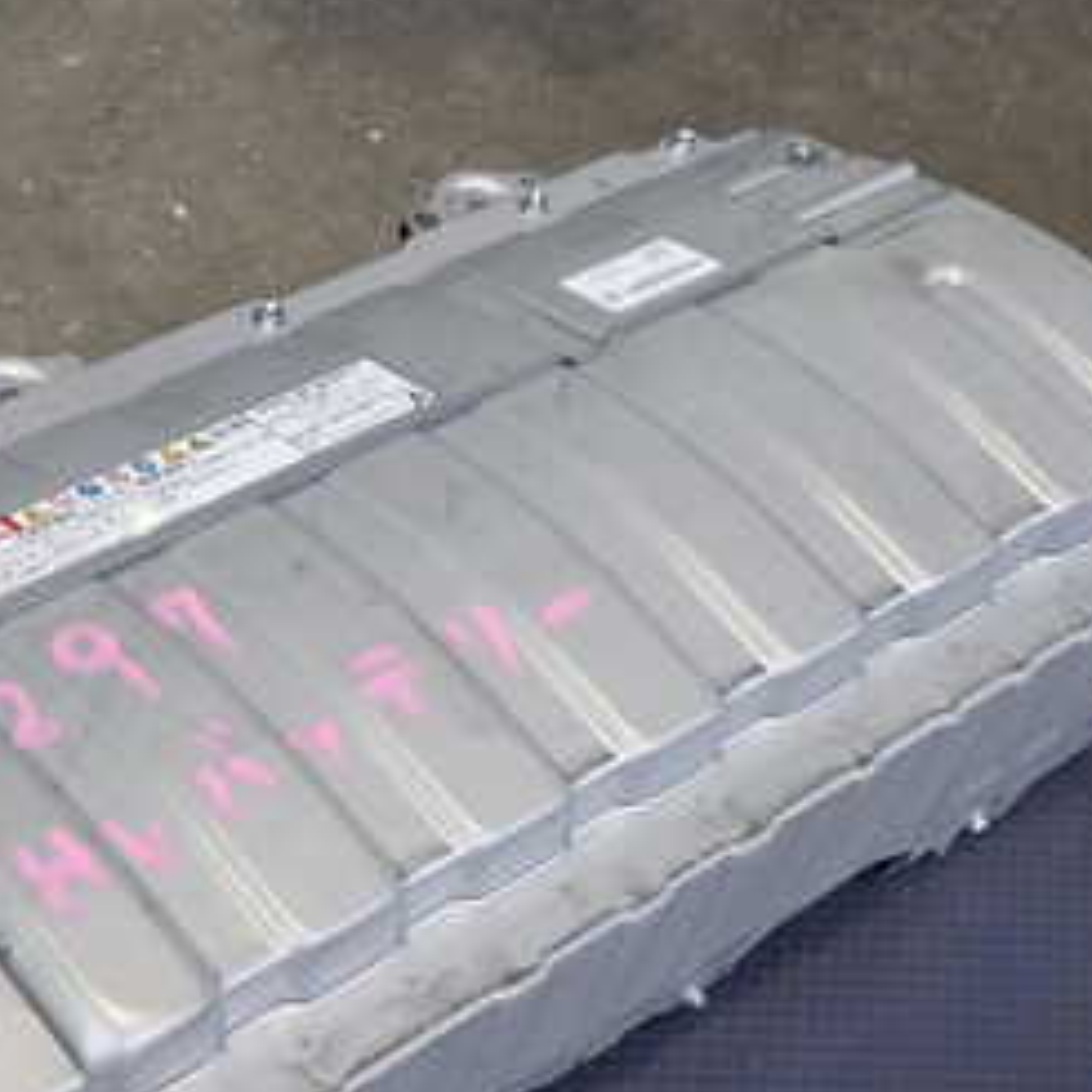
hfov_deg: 25.8
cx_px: 143
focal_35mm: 65
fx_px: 2320
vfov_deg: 25.7
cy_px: 967
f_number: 2.3
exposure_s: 1/80
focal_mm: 5.4
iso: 200
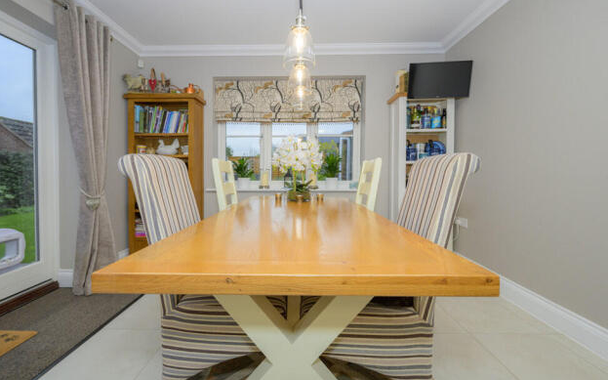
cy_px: 189
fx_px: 248
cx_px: 295
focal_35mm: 15
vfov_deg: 74.8
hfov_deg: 101.4
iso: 500
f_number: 7.1
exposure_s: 1/125
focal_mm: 14
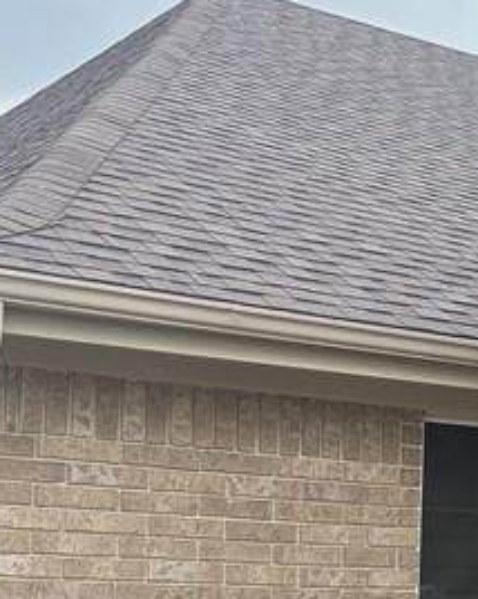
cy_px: 530
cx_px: 976
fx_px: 1717
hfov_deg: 13.4
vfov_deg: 19.4
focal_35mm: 97
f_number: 1.6
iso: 64
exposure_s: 1/820
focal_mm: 5.96
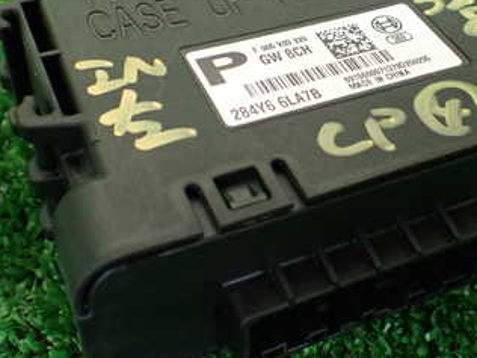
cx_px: 319
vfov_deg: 25.5
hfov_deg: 33.5
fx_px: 785
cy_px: 113
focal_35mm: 57
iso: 400
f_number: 2.3
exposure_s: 1/125
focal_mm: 5.4
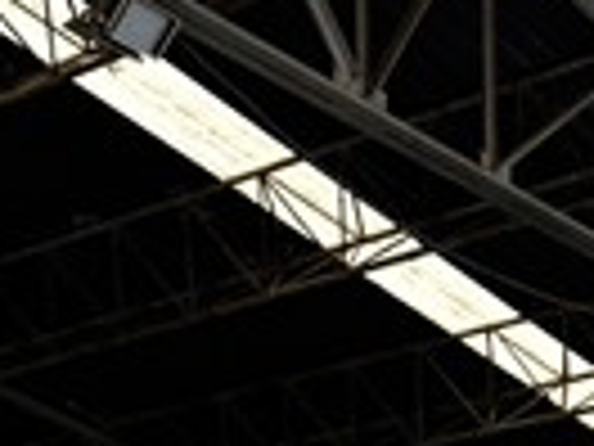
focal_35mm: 70
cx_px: 914
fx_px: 1201
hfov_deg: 22.4
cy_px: 694
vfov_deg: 18.3
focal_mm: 16
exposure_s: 1/400
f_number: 10
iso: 800
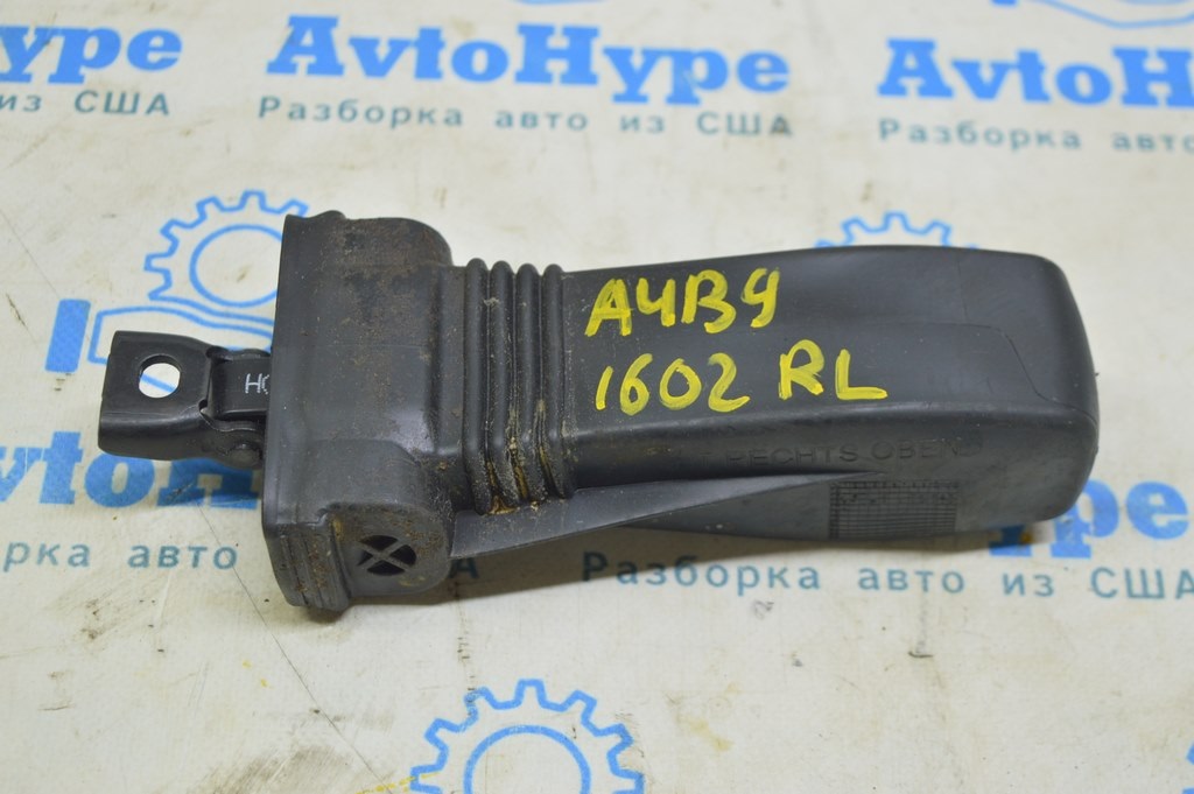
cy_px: 397
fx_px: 1988
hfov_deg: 33.4
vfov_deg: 22.6
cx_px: 597
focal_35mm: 60
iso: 400
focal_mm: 40
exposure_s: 1/20
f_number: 5.6
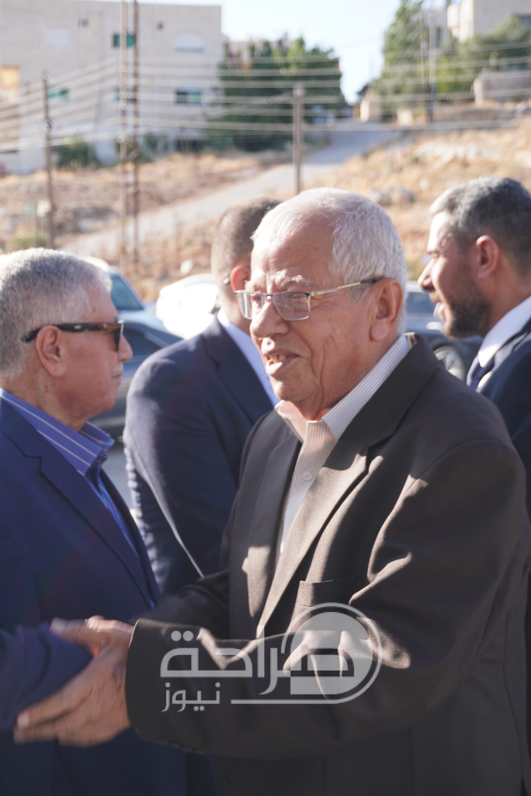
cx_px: 266
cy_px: 398
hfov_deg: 22.6
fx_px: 1327
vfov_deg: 33.4
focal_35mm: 60
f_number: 5.6
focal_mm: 40
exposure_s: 1/160
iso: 100
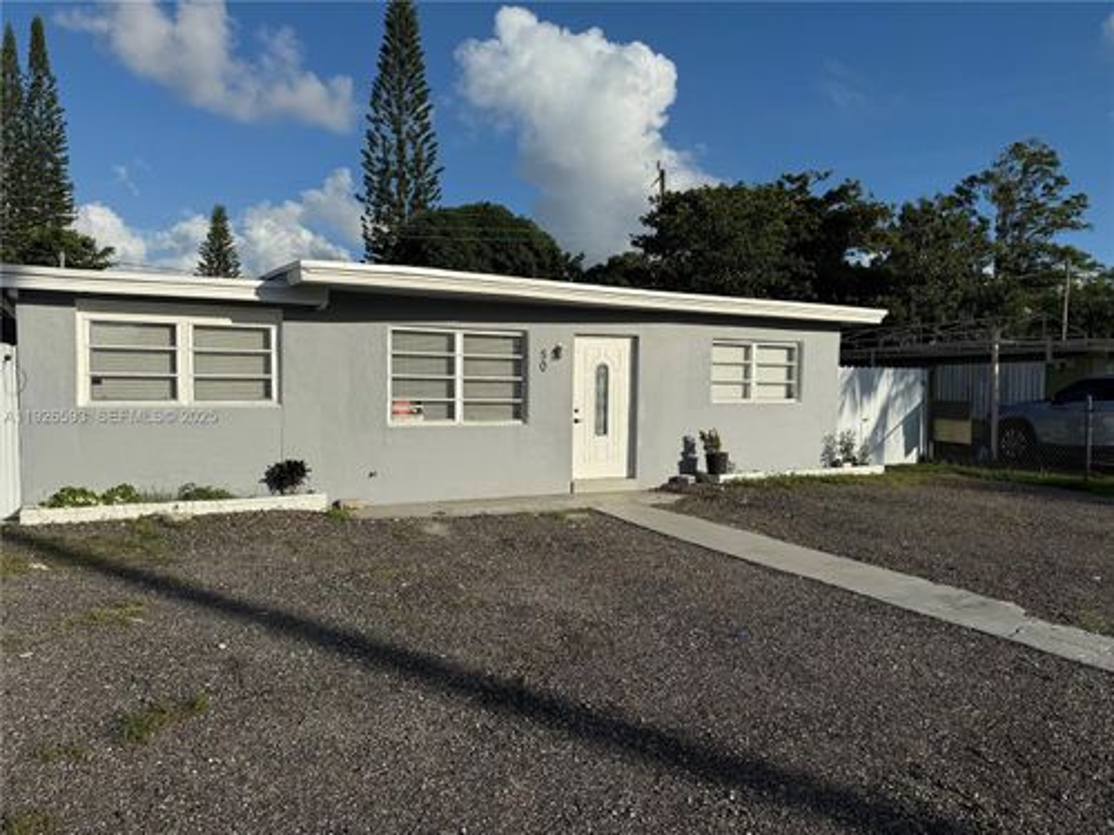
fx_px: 772
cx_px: 557
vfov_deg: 56.8
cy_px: 418
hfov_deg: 71.6
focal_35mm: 24
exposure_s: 1/9091
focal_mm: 6.76
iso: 80
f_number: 1.78
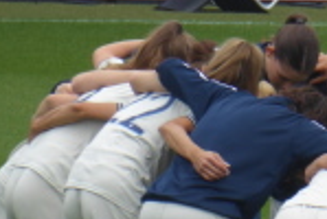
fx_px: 18230
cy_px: 237
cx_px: 430
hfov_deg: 1.0
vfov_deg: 0.7
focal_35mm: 2003
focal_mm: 114.4
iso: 80
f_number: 6.2
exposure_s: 1/125
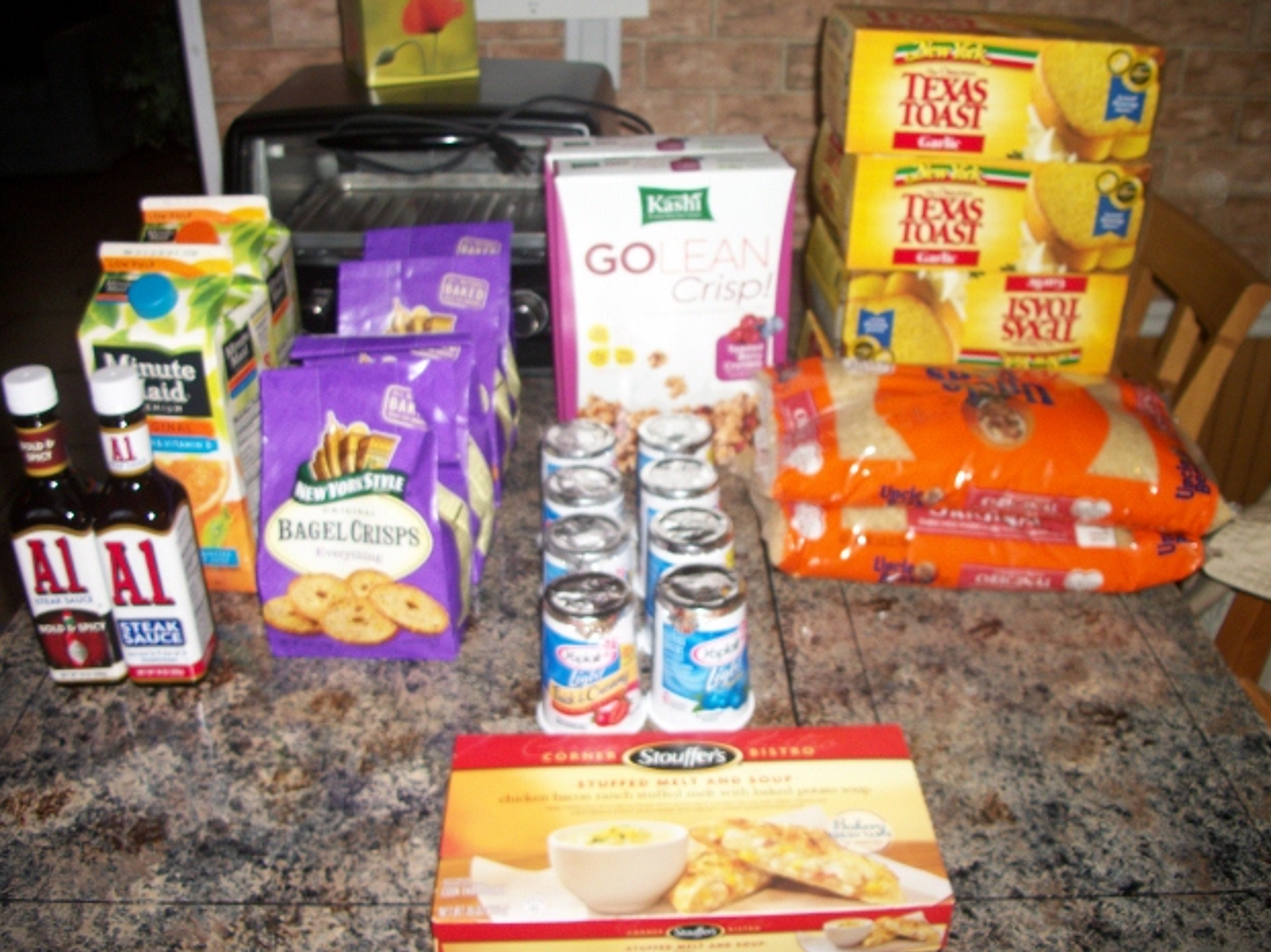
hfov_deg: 55.4
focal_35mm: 33
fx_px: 1211
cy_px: 481
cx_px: 628
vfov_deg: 42.9
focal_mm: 5.7
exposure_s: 1/60
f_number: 2.9
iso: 80
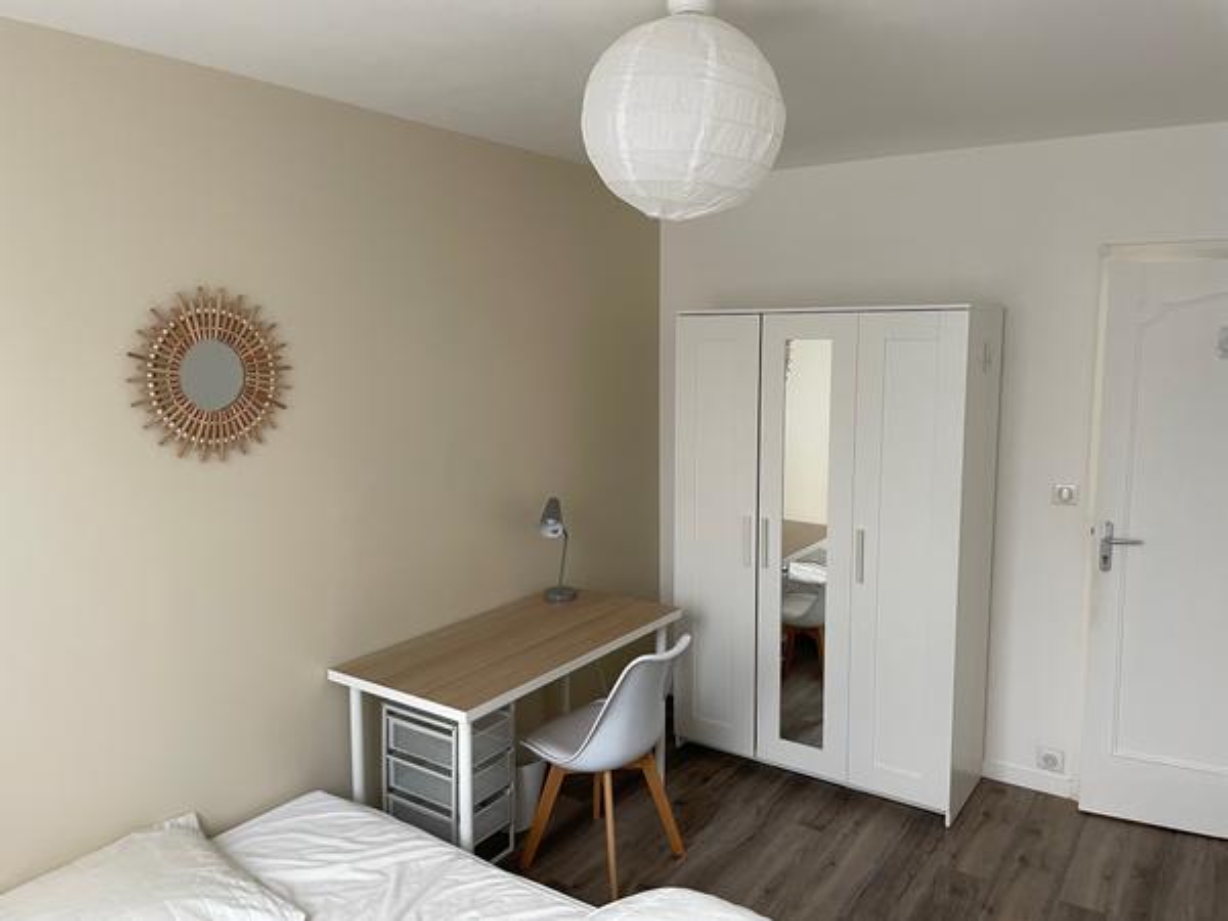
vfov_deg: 53.1
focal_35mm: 26
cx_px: 614
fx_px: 922
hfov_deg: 67.3
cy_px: 460
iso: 80
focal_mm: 4.2
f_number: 1.6
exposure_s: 1/50
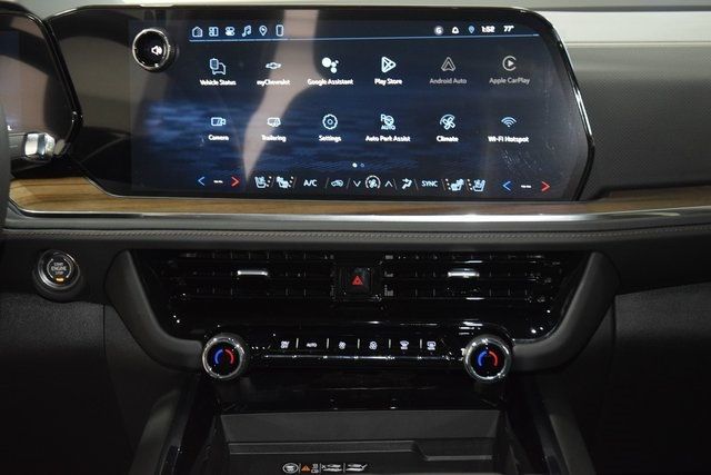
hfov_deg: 35.0
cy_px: 238
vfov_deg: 23.8
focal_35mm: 57
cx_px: 356
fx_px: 1126
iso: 2500
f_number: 4.2
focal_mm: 38
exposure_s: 1/40
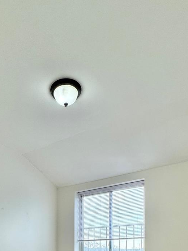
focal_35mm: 31
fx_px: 225
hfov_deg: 44.7
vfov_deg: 47.7
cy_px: 254
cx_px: 62
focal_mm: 2.22
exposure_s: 1/184
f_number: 2.2
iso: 40
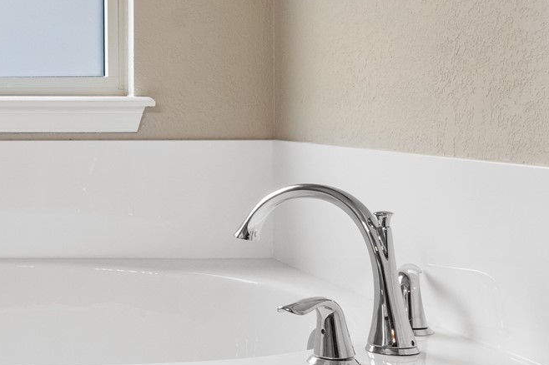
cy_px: 108
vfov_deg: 20.8
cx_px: -117
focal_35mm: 65
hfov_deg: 27.2
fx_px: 991
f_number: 11
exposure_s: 1/10
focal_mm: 21
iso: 640
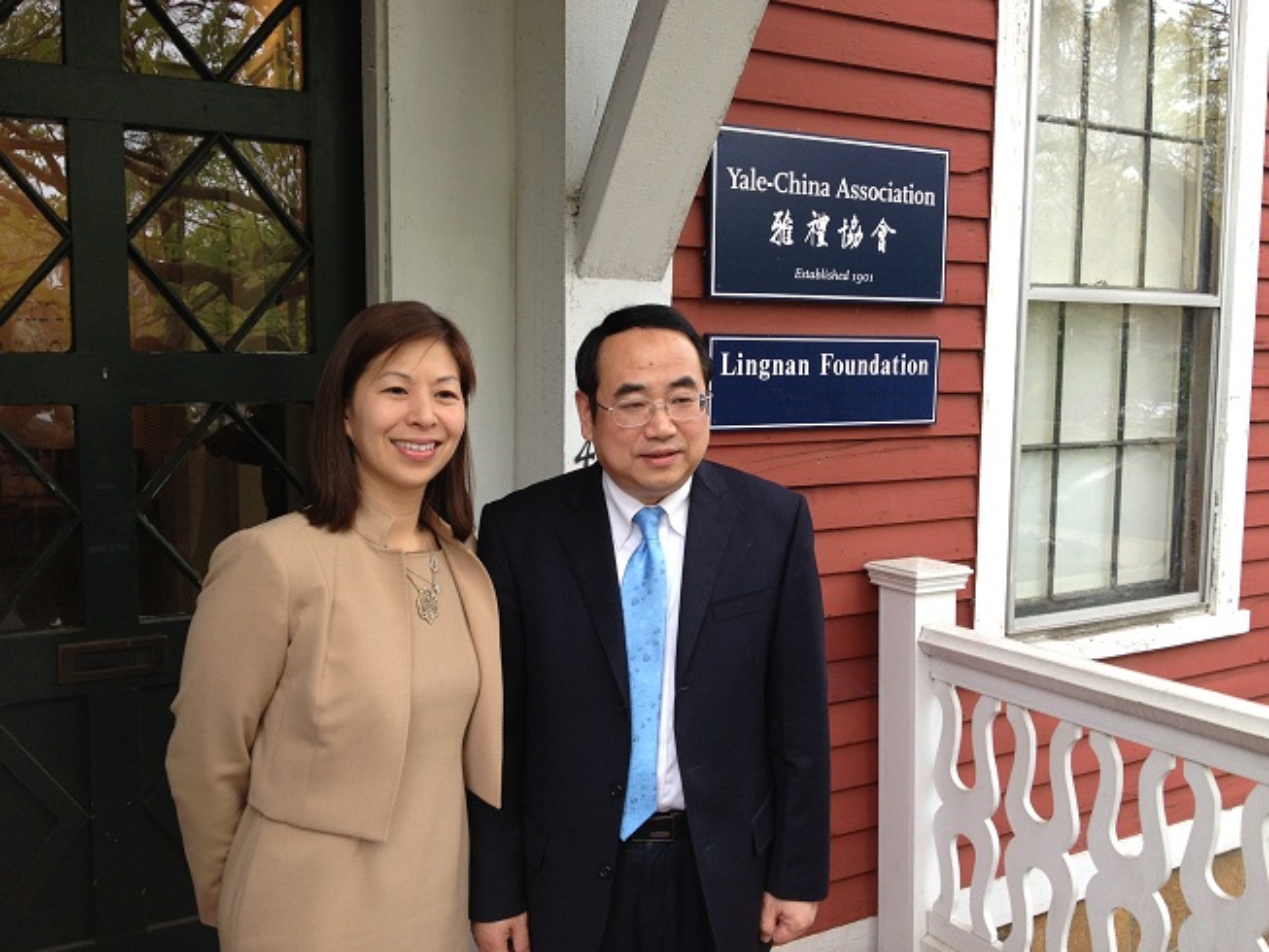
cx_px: 634
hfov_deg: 52.6
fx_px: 1283
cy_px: 476
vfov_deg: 40.7
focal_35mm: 35
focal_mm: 4.28
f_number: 2.4
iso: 64
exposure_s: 1/120
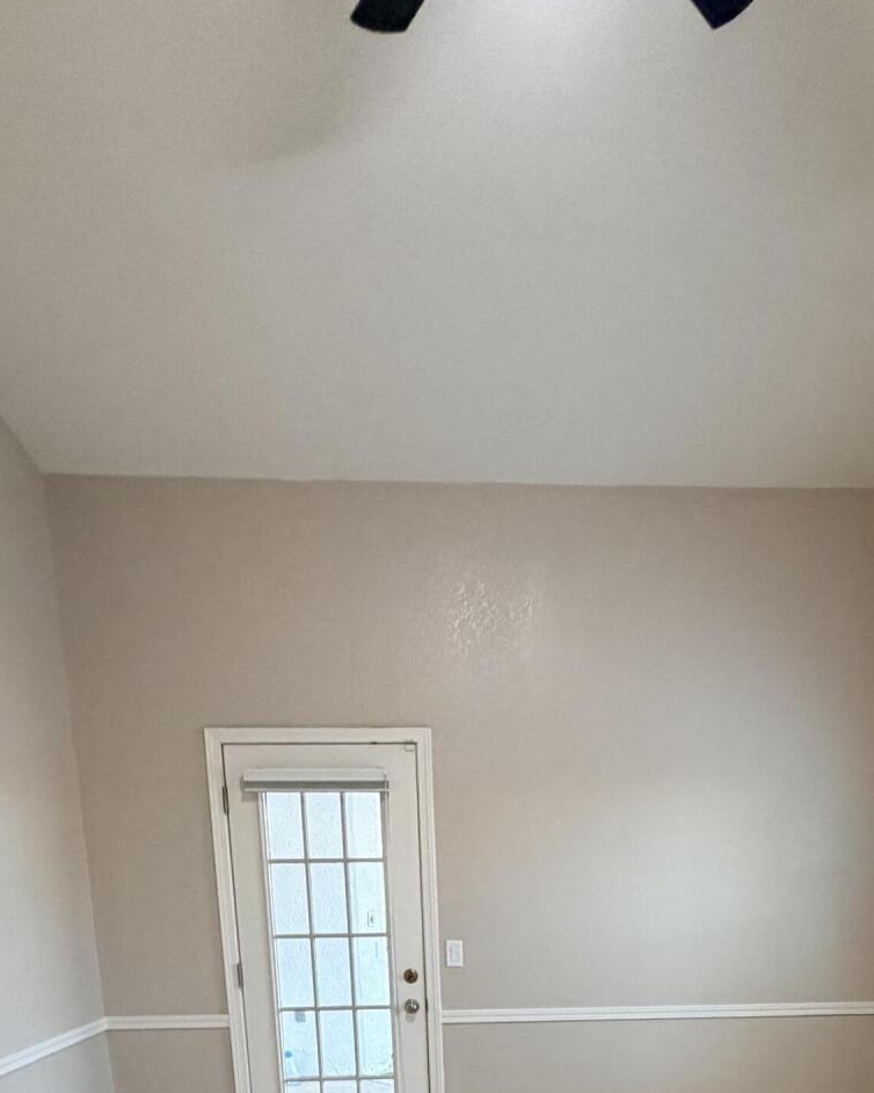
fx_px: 937
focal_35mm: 29
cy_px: 1091
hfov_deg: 49.6
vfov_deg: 49.4
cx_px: 533
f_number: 2.2
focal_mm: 2.22
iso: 320
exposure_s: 1/60
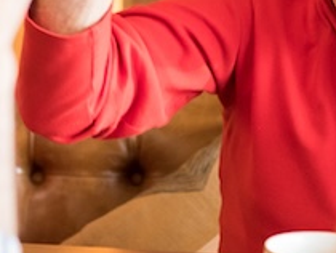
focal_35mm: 160
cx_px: 107
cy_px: 195
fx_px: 1555
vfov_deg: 9.3
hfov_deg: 12.3
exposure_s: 1/160
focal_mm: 35
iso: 800
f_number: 2.5
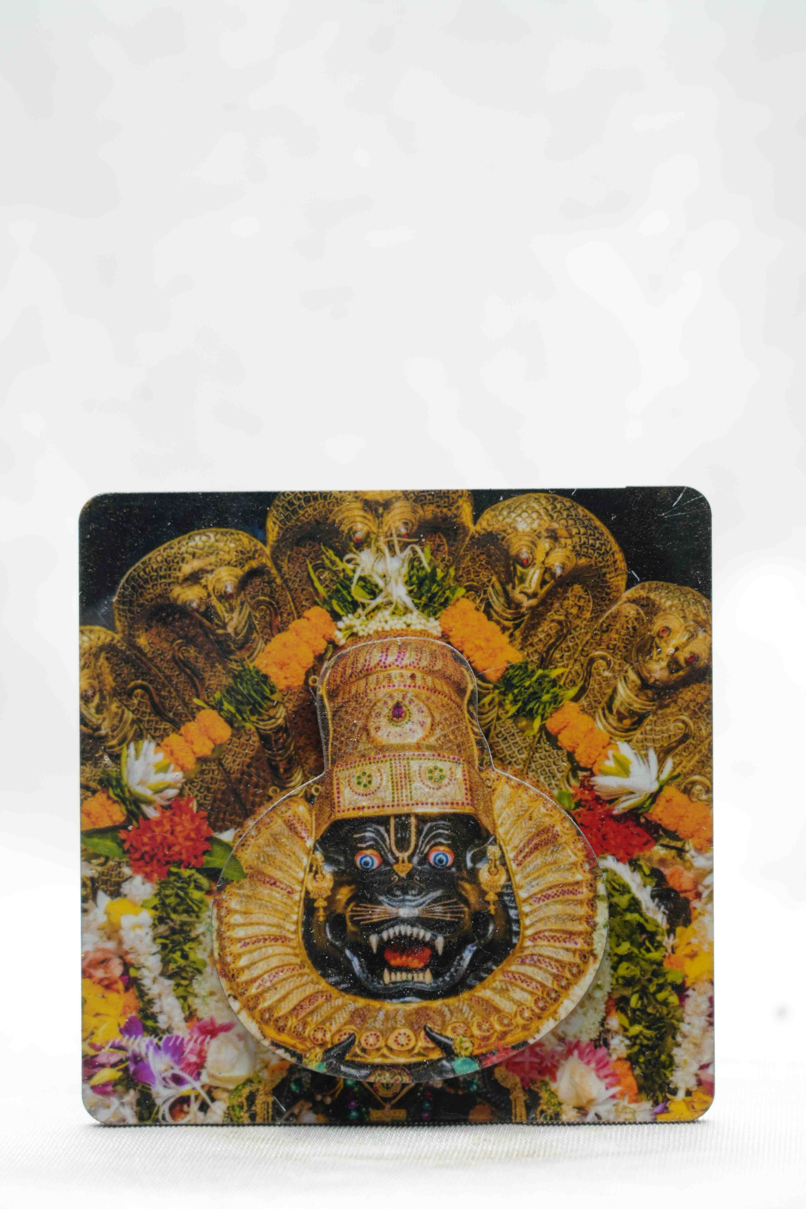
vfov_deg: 19.5
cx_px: 403
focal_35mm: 105
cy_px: 604
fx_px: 3526
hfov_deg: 13.0
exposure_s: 1/60
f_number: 5.6
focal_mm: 105
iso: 500
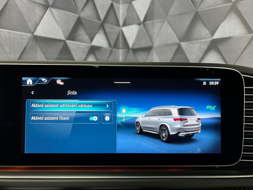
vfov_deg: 53.1
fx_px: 190
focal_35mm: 26
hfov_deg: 67.3
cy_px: 95
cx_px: 126
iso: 500
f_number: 1.5
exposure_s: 1/52
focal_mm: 5.7
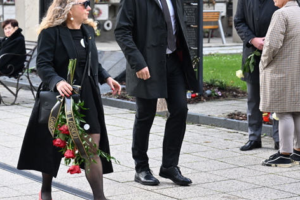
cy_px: 80
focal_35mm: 120
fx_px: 999
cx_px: 132
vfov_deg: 11.4
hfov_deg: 17.1
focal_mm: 82
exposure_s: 1/800
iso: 1250
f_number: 5
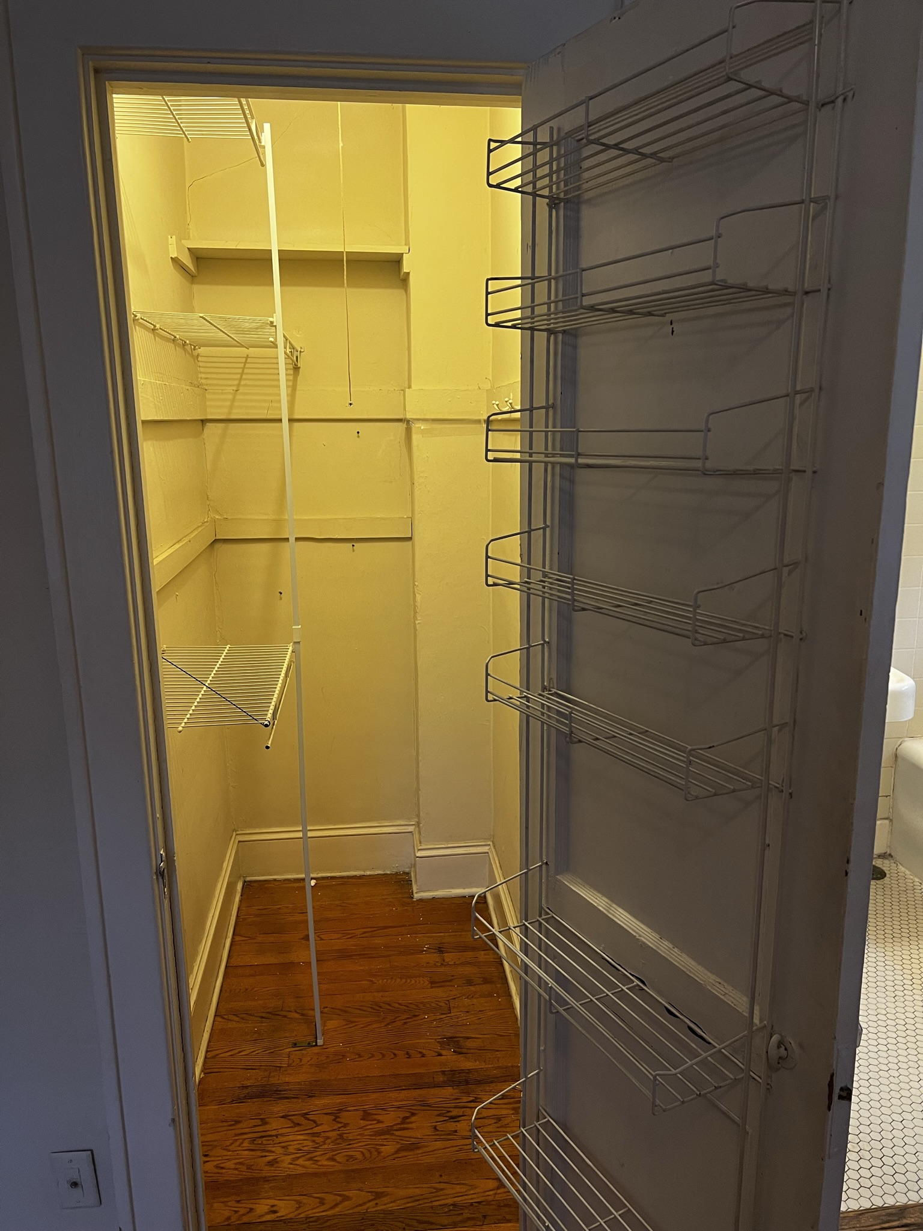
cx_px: 462
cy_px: 616
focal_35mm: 26
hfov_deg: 53.1
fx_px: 924
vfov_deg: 67.3
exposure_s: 1/60
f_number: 1.5
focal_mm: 5.7
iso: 125
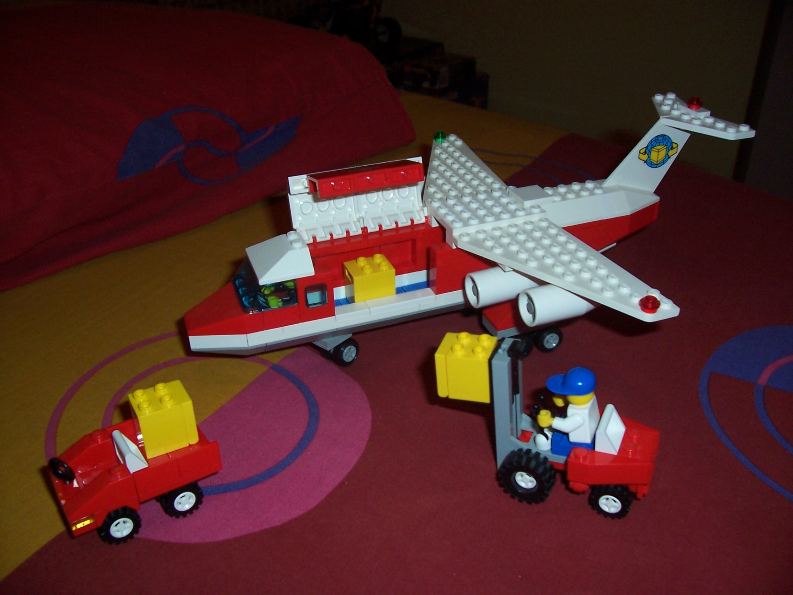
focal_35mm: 34
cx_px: 396
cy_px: 298
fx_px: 779
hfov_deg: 54.0
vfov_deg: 41.8
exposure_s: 1/60
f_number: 2.7
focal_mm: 5.6
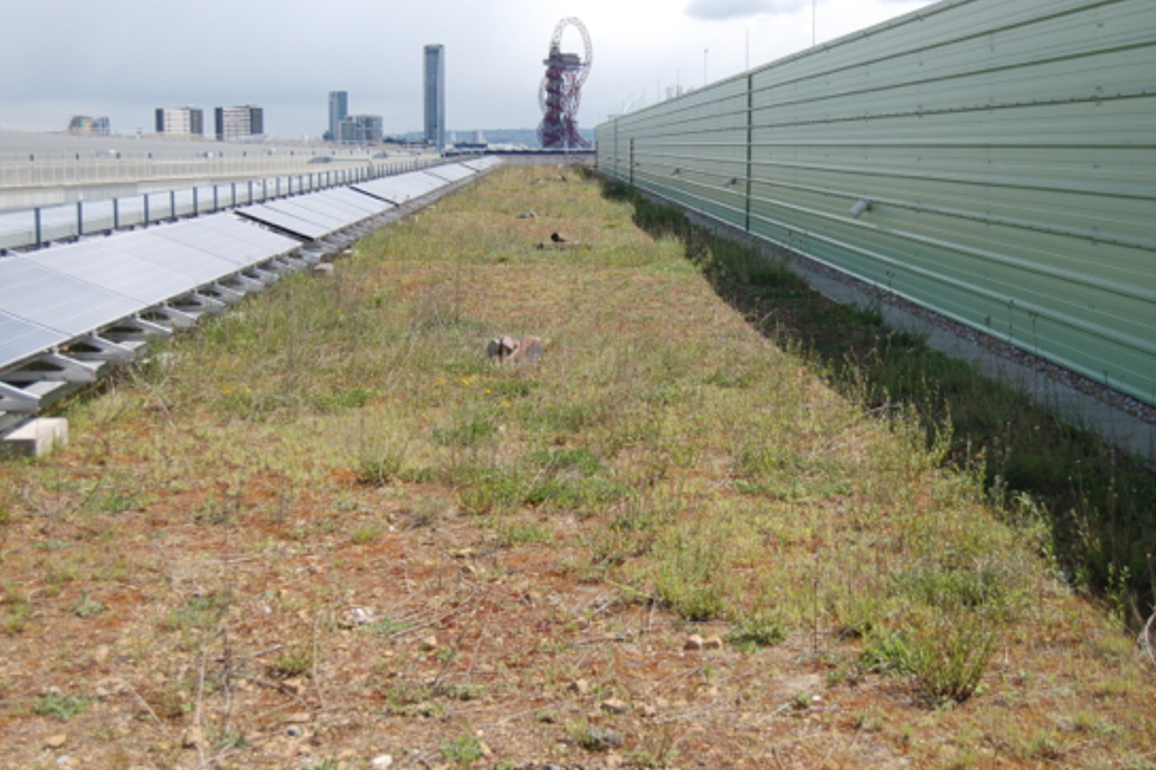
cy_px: 352
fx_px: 1752
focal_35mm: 55
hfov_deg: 36.5
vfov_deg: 24.8
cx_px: 585
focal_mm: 31
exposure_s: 1/1250
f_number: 4.5
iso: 200
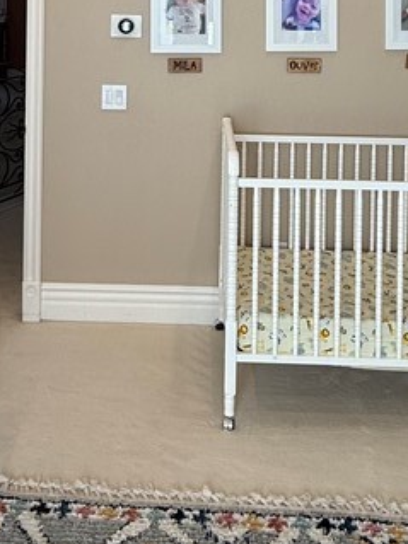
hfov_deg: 32.1
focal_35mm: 45
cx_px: 178
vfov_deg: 37.3
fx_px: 708
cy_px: -10
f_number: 2.2
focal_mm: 2.22
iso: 80
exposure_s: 1/120
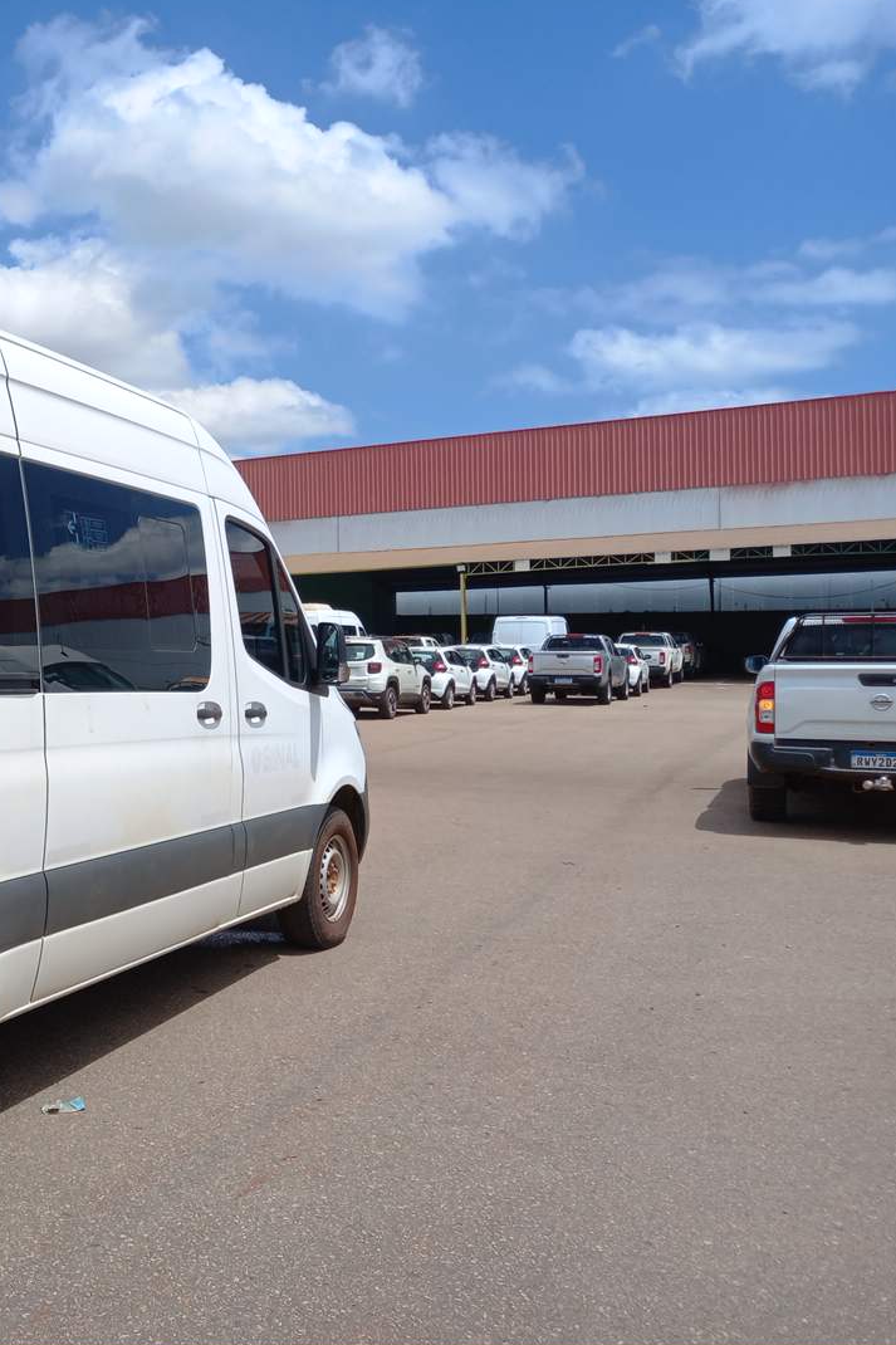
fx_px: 1307
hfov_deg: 34.8
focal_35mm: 35
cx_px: 30
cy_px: 667
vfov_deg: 54.4
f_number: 2
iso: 27
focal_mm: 4.6
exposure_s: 1/1060
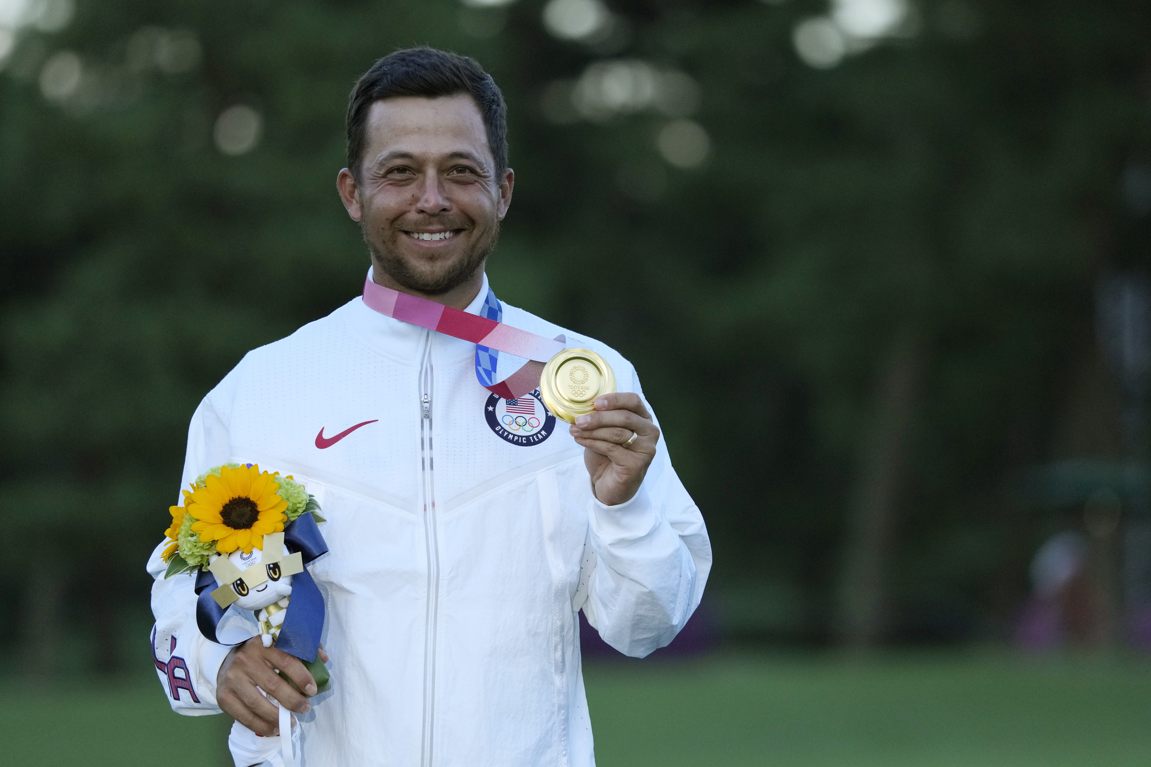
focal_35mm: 374
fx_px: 11957
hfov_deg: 5.5
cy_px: 384
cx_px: 576
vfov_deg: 3.7
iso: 2500
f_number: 6.3
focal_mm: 374
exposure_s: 1/1250
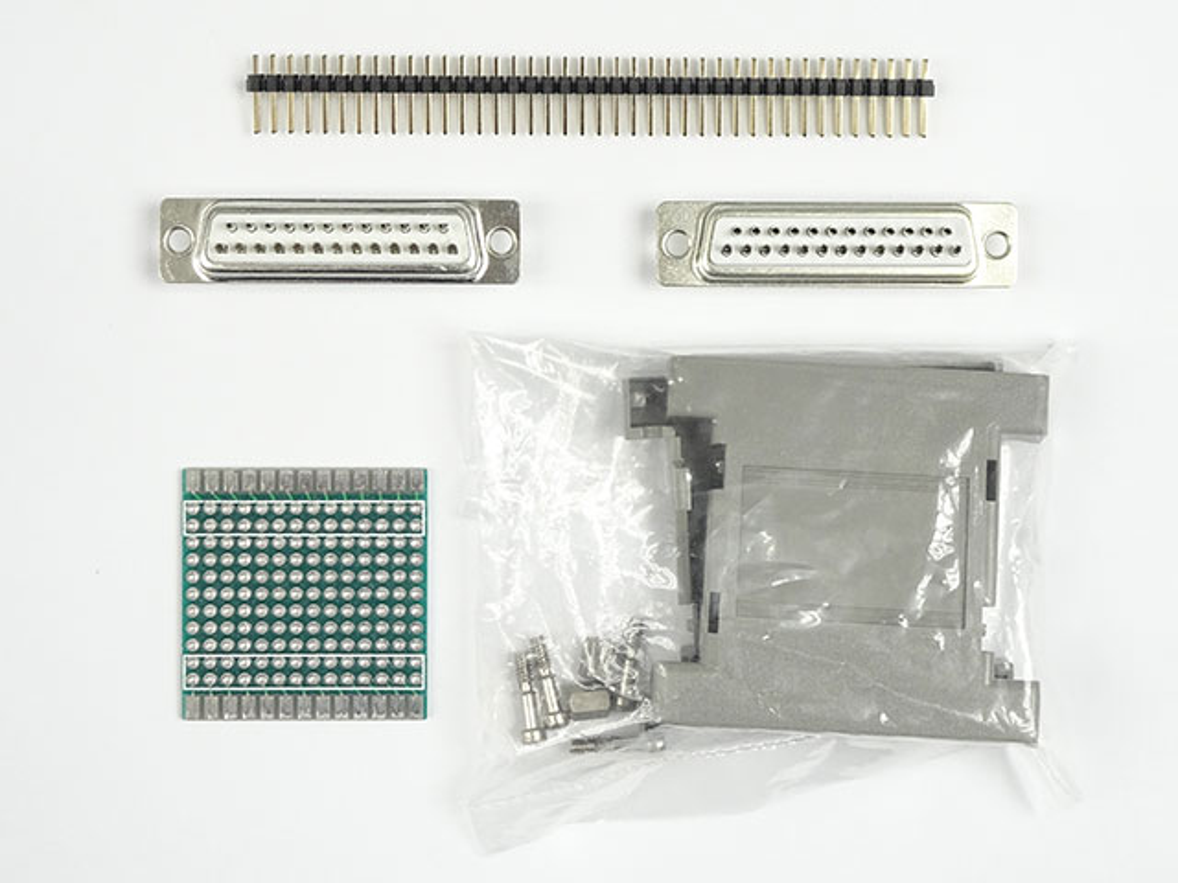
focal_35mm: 50
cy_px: 442
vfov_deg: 29.1
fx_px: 1702
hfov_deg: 38.2
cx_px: 589
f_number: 4.5
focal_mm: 8.51
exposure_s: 1/50
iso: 125
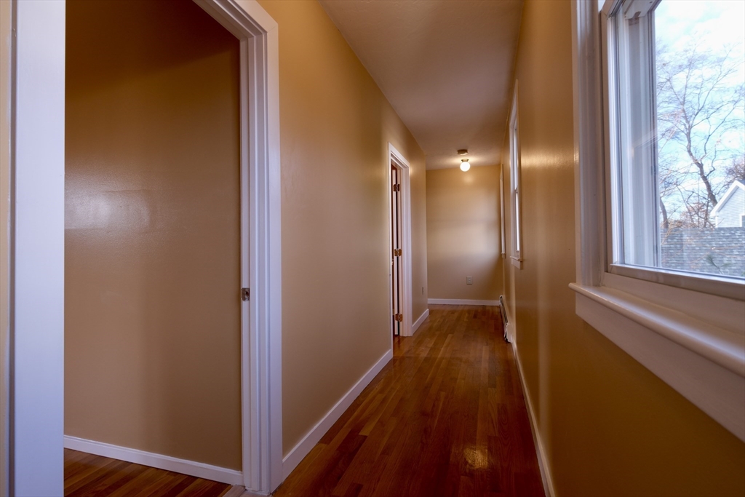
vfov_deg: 77.3
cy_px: 248
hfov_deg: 100.4
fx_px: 310
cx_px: 372
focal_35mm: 15
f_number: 5.6
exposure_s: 1/15
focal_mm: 10
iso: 200
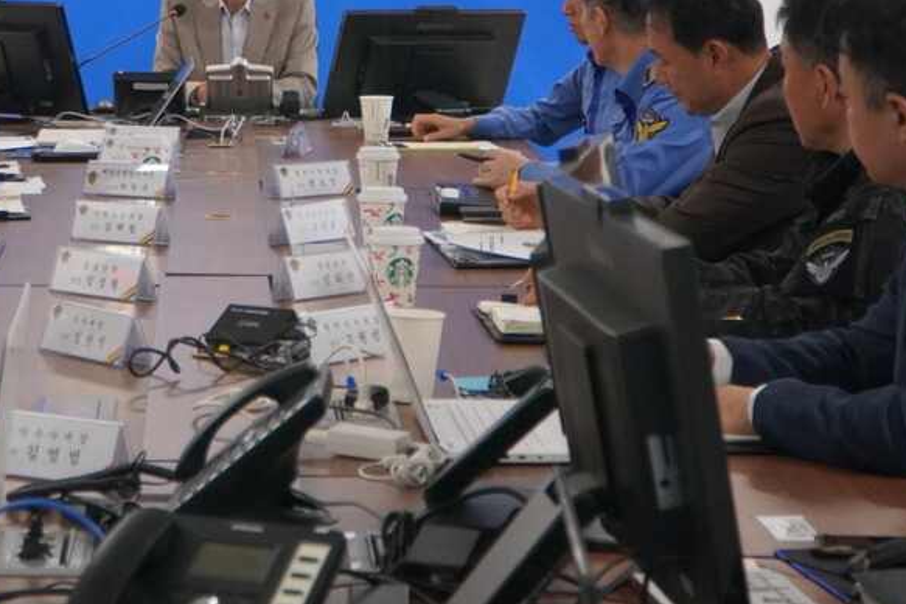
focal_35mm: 102
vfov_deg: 13.3
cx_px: 230
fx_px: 2570
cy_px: 64
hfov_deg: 19.9
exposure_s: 1/160
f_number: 4
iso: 1250
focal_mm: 31
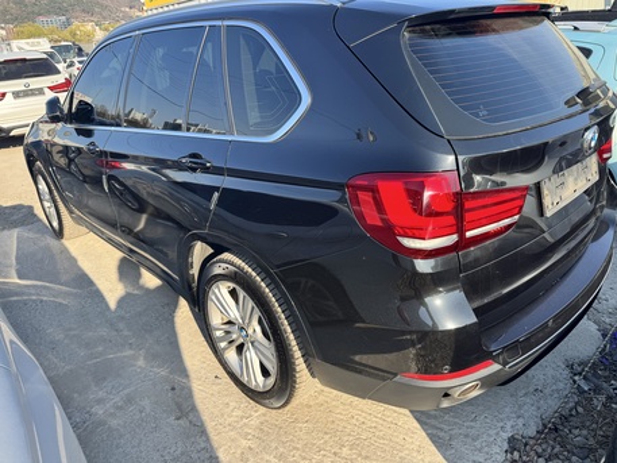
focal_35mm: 24
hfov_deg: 71.6
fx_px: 428
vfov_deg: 56.8
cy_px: 232
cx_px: 308
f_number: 1.78
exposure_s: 1/1215
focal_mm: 6.76
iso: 80
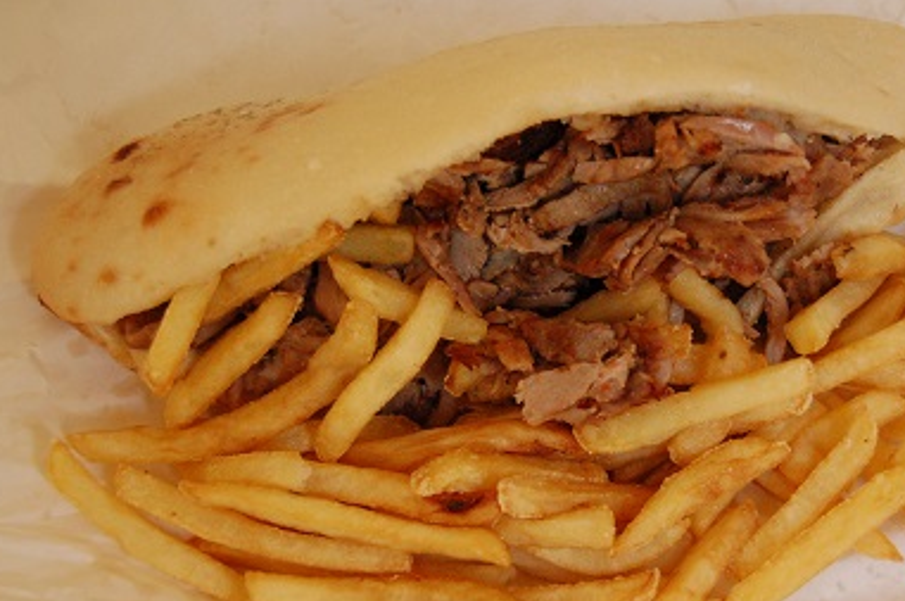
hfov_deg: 31.8
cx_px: 577
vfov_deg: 21.5
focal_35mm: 63
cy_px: 335
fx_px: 1582
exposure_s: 1/80
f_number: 4.5
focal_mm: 32
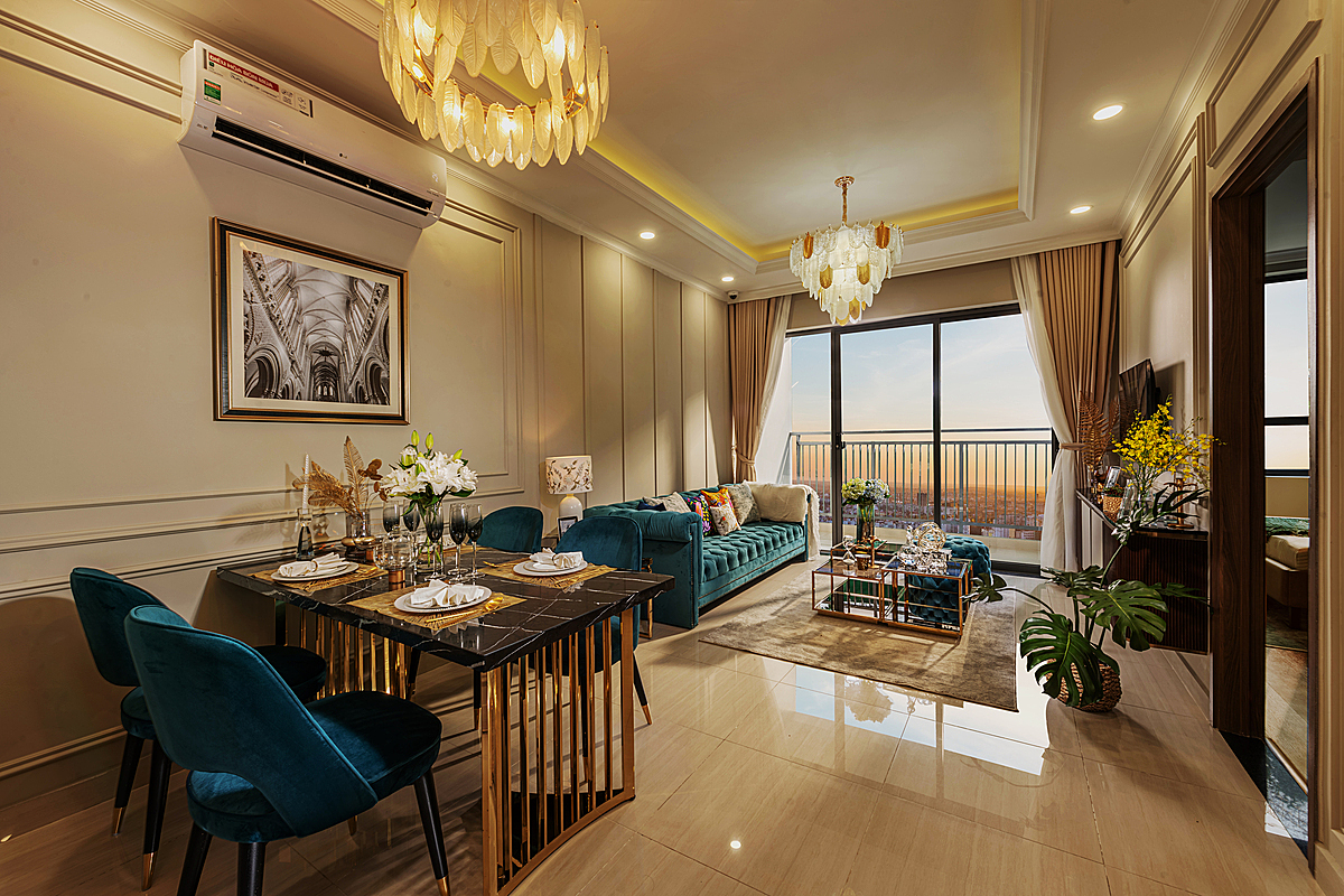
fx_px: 560
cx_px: 672
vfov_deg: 77.3
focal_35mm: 15
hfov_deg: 100.4
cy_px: 448
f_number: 11
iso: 31
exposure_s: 1/8
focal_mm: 15
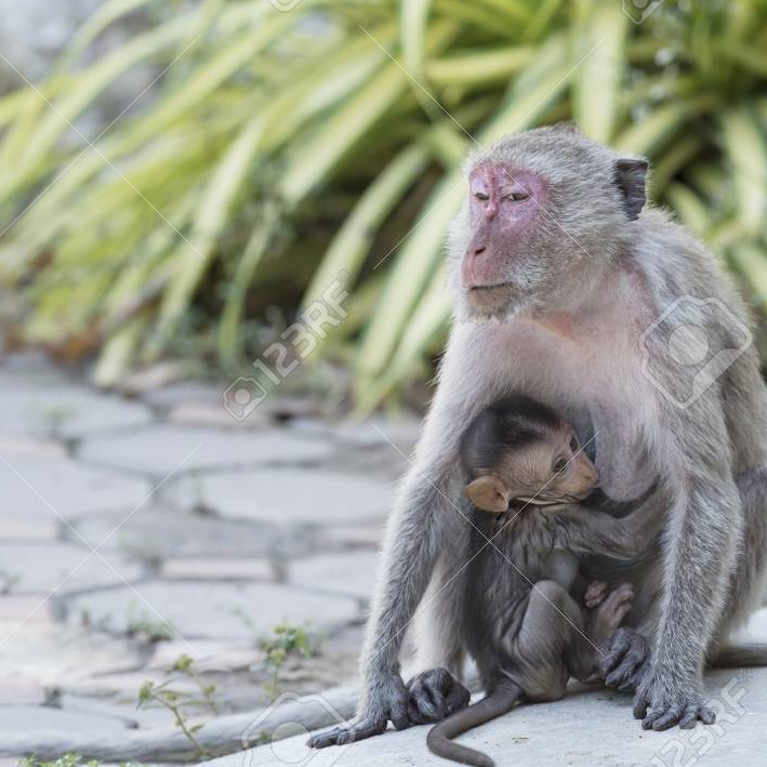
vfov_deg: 3.6
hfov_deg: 3.6
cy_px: 308
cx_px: 488
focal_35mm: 483
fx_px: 12108
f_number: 5.6
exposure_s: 1/250
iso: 320
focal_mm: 310
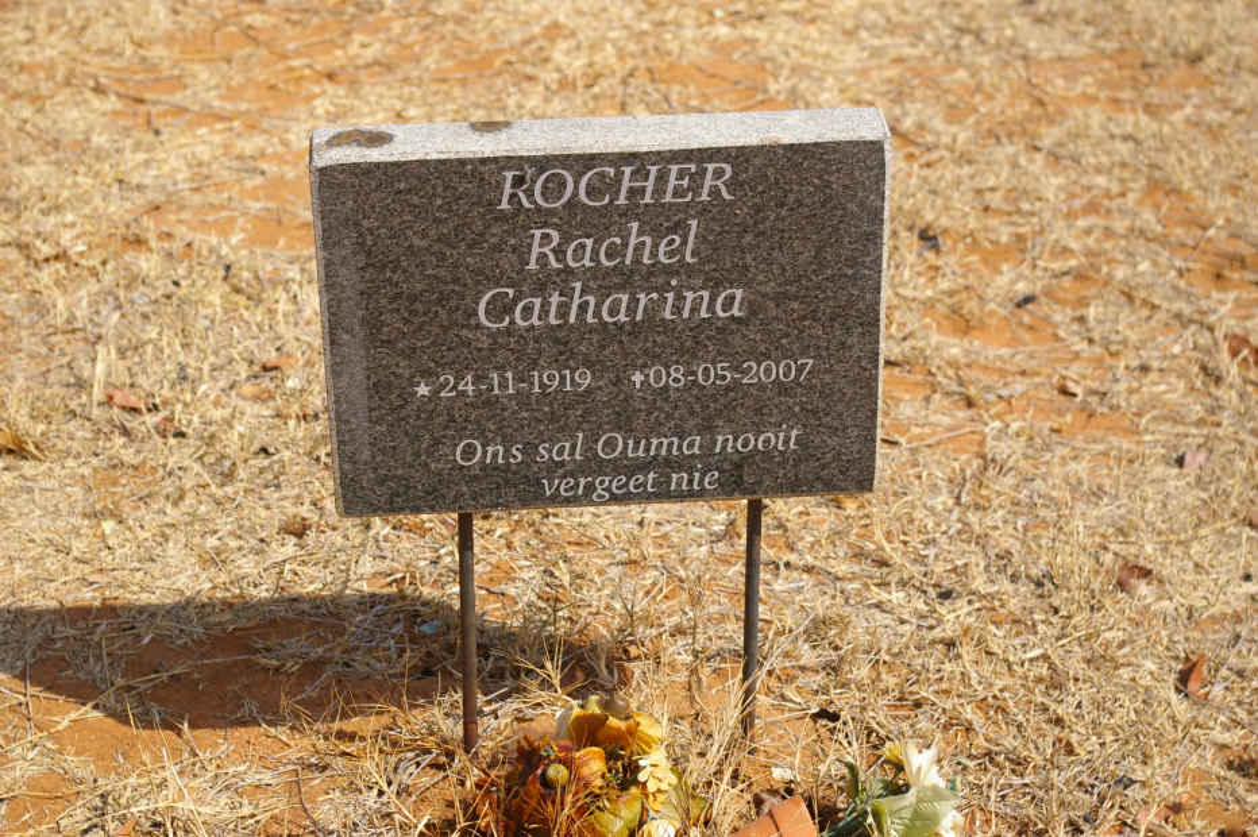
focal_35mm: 68
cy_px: 418
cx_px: 629
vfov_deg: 20.1
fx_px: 2357
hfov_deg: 29.9
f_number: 6.7
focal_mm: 45
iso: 200
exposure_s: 1/500
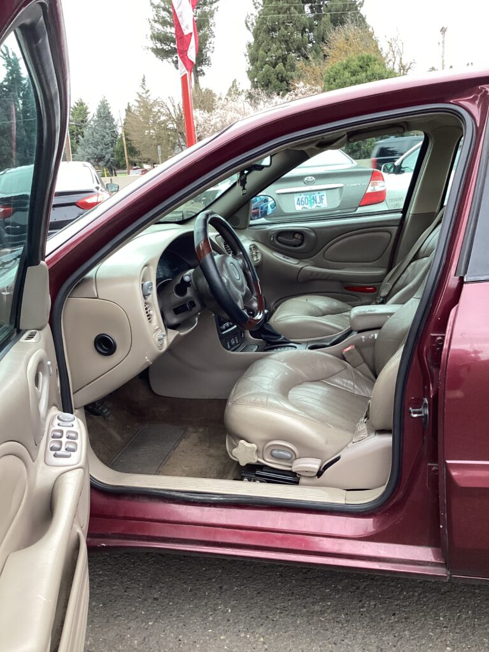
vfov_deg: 58.4
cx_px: 244
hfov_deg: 45.4
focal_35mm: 31
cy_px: 326
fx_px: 584
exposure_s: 1/120
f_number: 2.4
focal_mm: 3.3
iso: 100
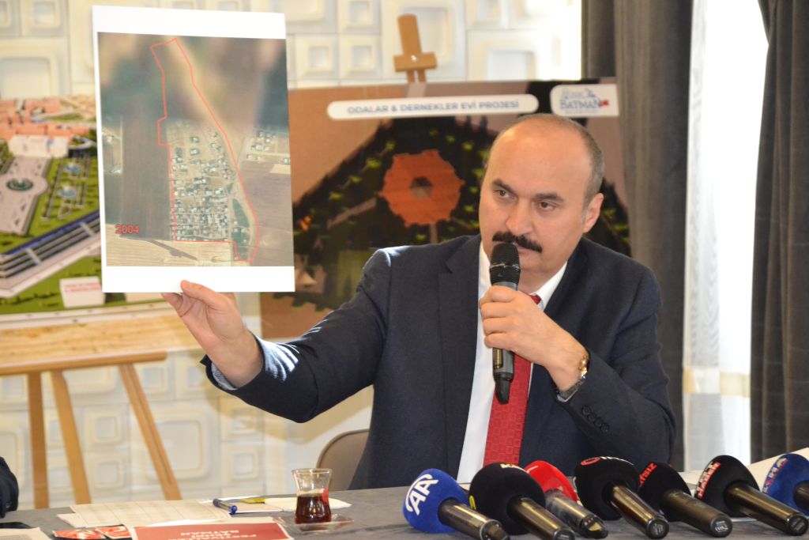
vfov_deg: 9.2
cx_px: 404
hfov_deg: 13.7
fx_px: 3371
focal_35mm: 150
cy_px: 270
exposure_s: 1/60
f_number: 5.6
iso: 2500
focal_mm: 100
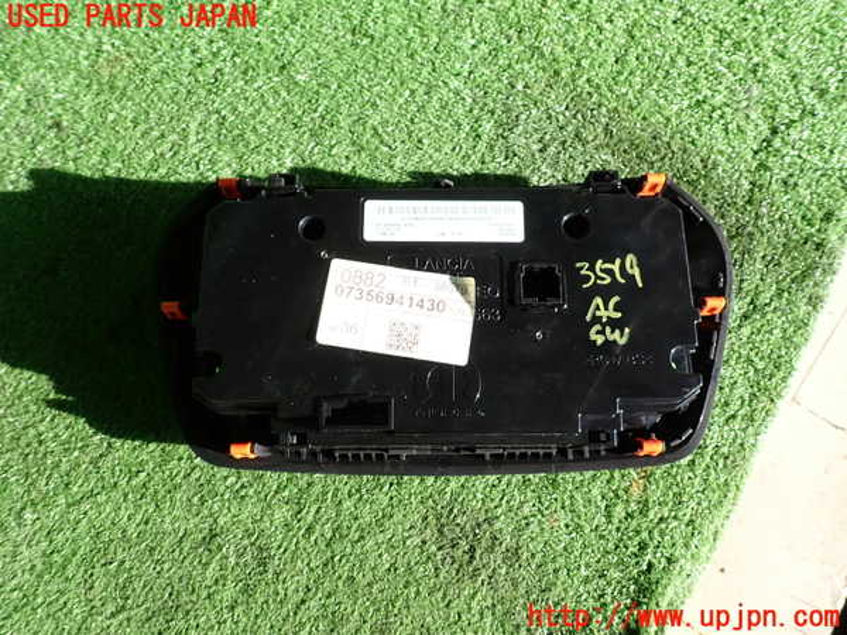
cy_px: 318
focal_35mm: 25
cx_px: 424
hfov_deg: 69.4
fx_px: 612
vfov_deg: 54.9
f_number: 2.8
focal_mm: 4.5
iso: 100
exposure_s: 1/400
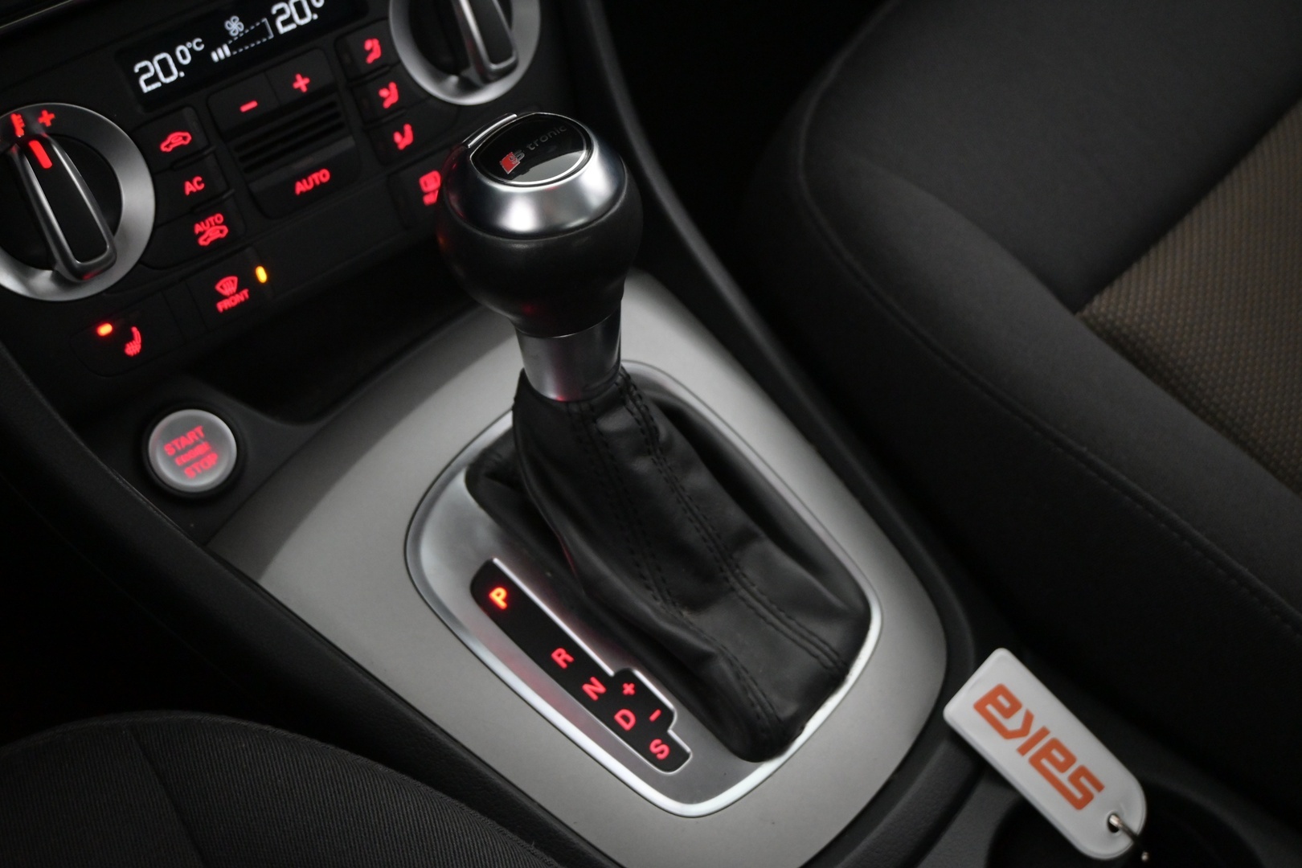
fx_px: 1492
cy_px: 434
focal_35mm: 41
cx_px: 651
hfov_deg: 47.2
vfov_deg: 32.4
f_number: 4.5
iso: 3200
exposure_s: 1/40
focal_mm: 27.5
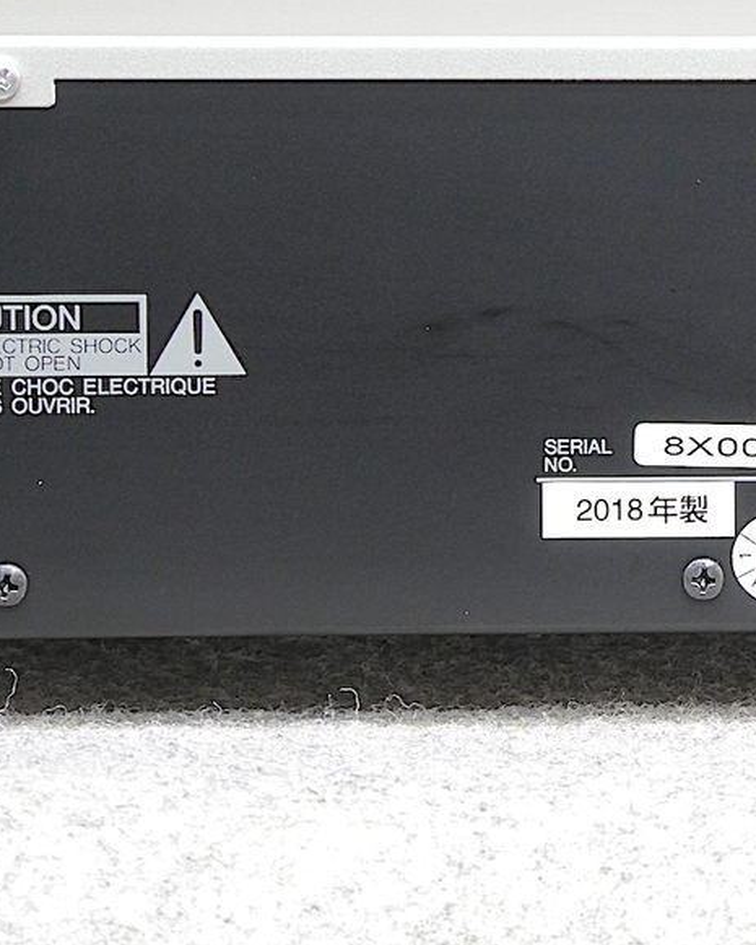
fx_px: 7214
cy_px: 361
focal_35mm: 258
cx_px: 769
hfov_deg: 6.0
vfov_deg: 7.5
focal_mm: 28.7
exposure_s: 1/3.2
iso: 200
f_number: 5.5
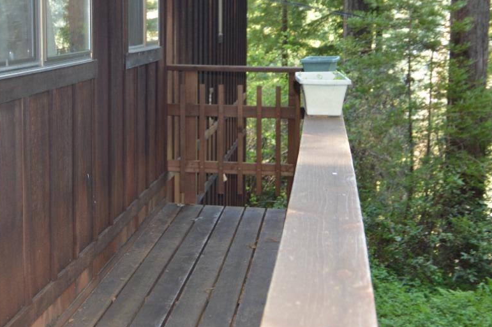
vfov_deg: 19.4
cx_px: 92
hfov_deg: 28.2
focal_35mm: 70
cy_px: 132
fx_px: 956
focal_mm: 24
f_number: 4
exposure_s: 1/100
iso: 400
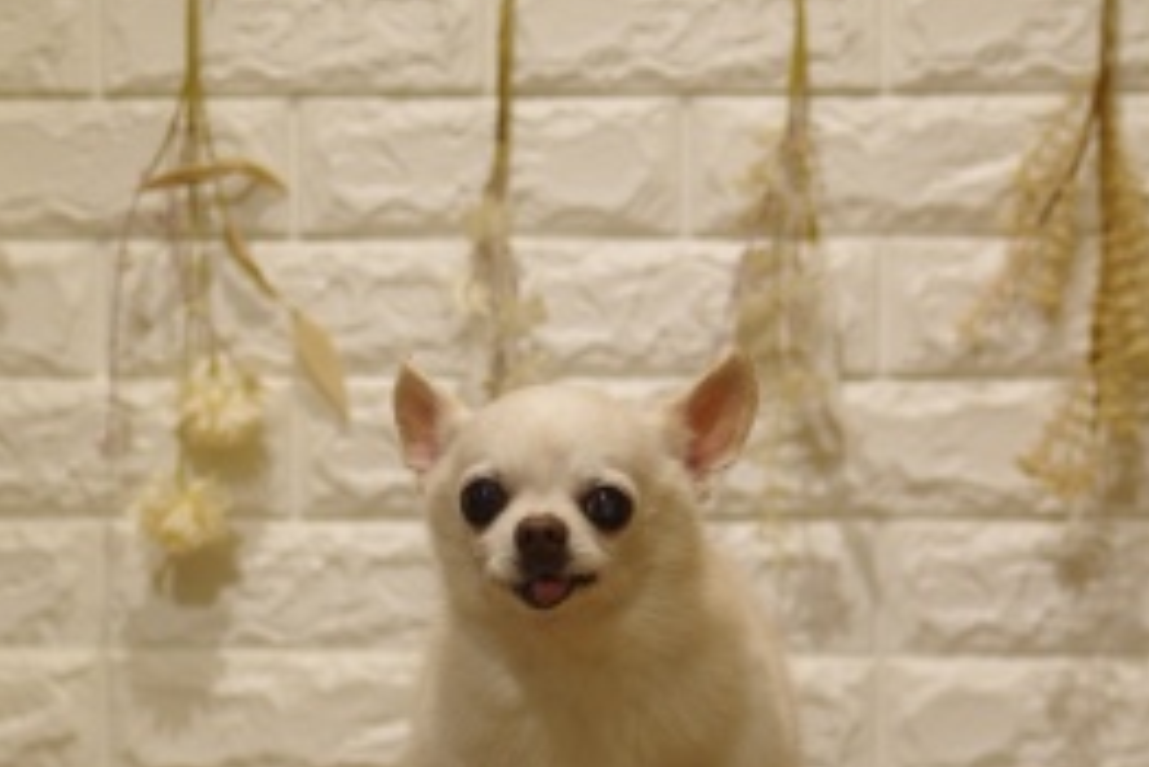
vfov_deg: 10.9
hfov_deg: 16.4
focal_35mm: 125
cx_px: 574
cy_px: 675
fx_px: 3992
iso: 250
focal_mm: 55
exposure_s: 1/200
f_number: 3.5
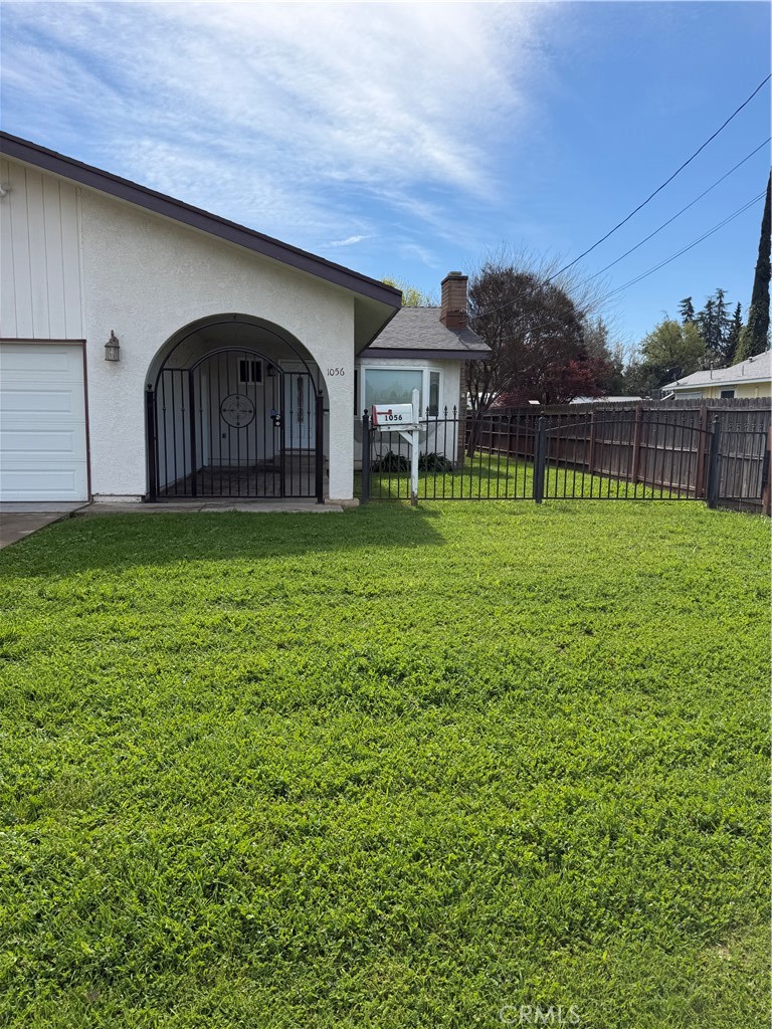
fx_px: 714
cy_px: 514
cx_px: 386
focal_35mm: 24
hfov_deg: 56.8
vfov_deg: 71.6
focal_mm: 6.76
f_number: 1.78
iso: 80
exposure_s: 1/3759
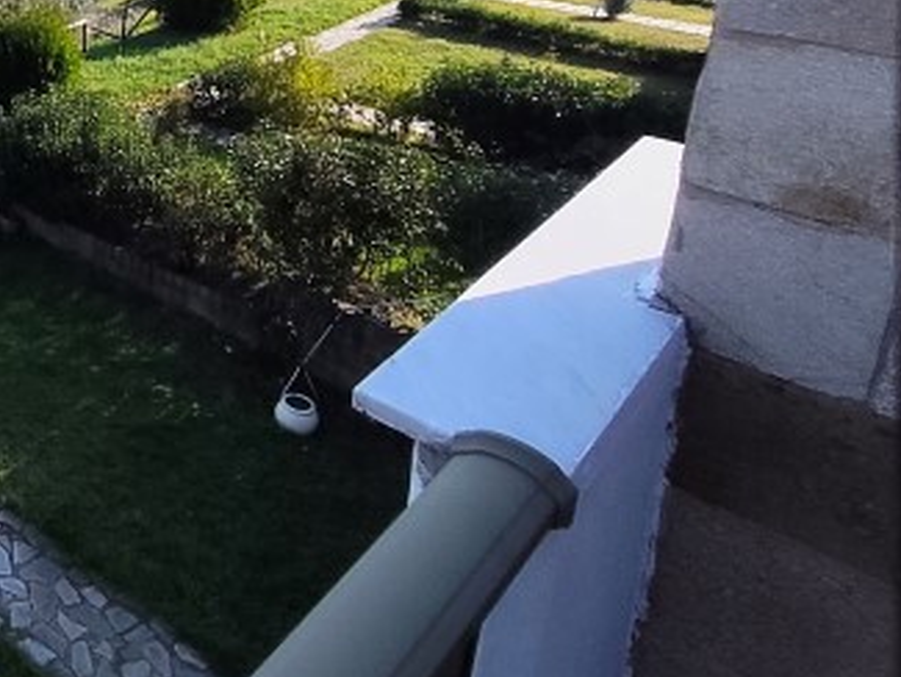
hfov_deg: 38.7
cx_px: -164
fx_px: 937
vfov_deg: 35.6
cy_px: -11
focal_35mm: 36
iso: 50
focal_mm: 1.65
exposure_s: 1/1910
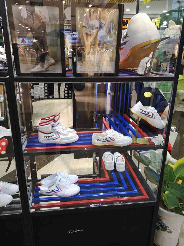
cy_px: 123
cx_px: 92
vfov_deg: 65.3
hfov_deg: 51.4
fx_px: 191
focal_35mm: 27
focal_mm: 3.95
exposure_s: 1/100
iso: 160
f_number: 1.8
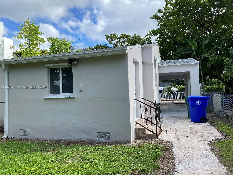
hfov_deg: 67.3
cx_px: 116
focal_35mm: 26
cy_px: 88
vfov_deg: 53.1
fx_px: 175
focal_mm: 4.25
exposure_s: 1/1182
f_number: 1.8
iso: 32
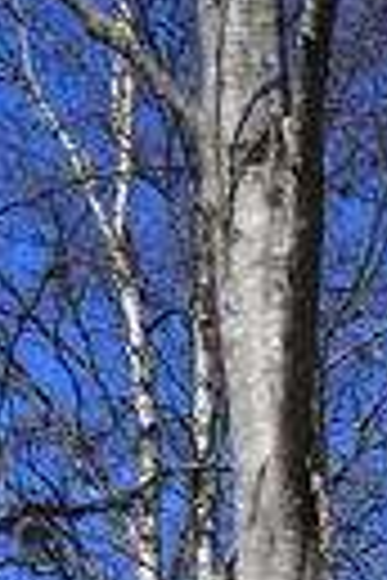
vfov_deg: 8.5
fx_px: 3768
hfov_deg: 5.8
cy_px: 989
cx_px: -189
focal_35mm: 234
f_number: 8
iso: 100
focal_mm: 31.5
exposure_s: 1/320
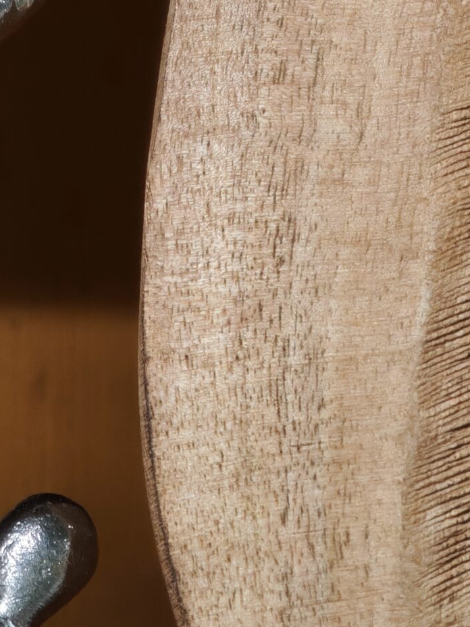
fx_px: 3494
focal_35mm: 193
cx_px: 40
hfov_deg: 7.7
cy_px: -29
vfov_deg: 10.2
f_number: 1.8
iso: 1250
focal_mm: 11.5
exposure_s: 1/50
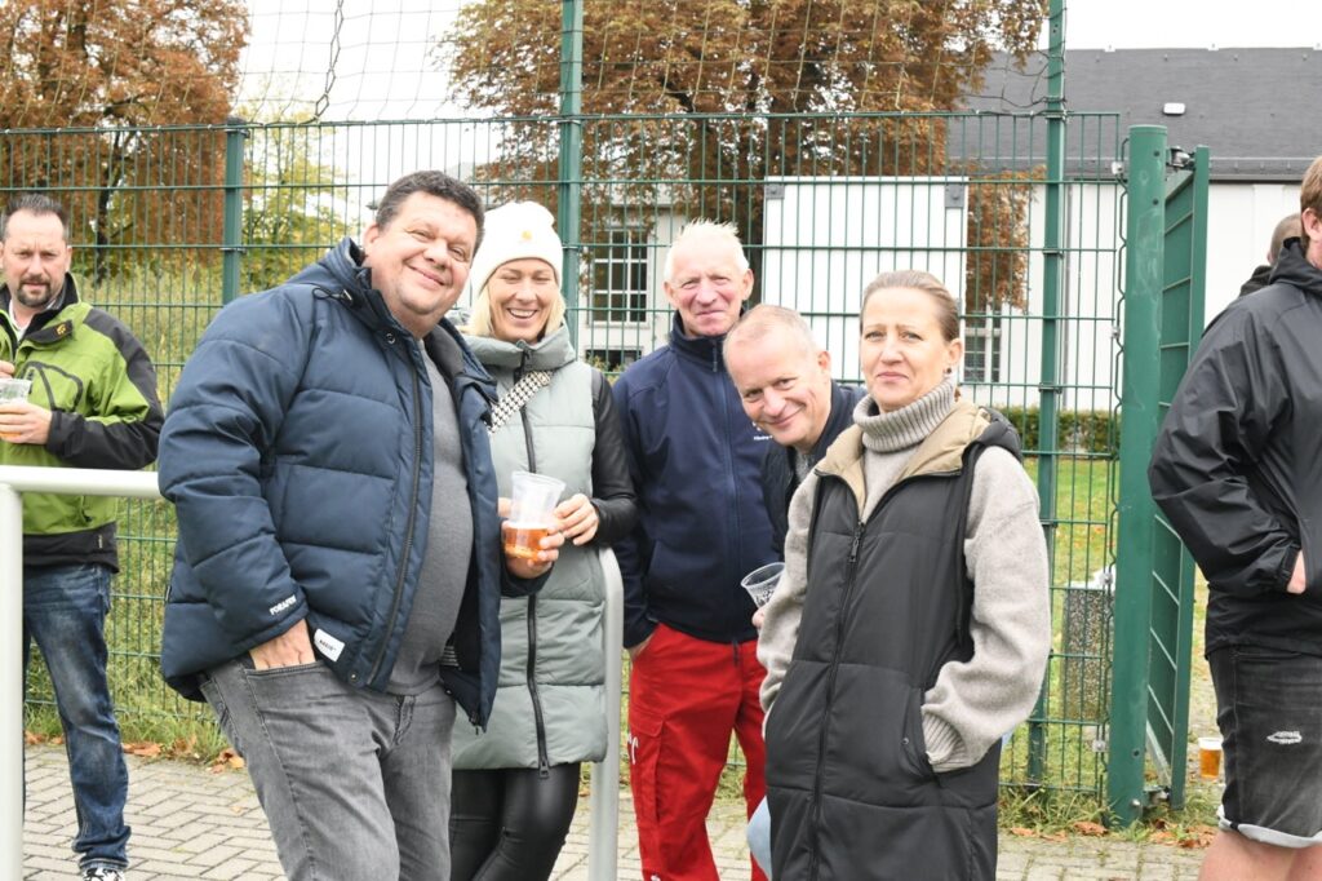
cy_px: 440
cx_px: 661
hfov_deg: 39.6
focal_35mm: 50
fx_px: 1835
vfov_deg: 27.0
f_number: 14
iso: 6400
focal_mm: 50
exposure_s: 1/800
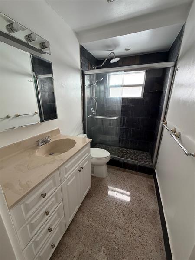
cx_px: 98
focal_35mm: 14
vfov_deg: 102.1
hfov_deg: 85.7
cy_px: 130
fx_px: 105
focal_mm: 2.22
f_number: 2.2
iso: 320
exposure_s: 1/101
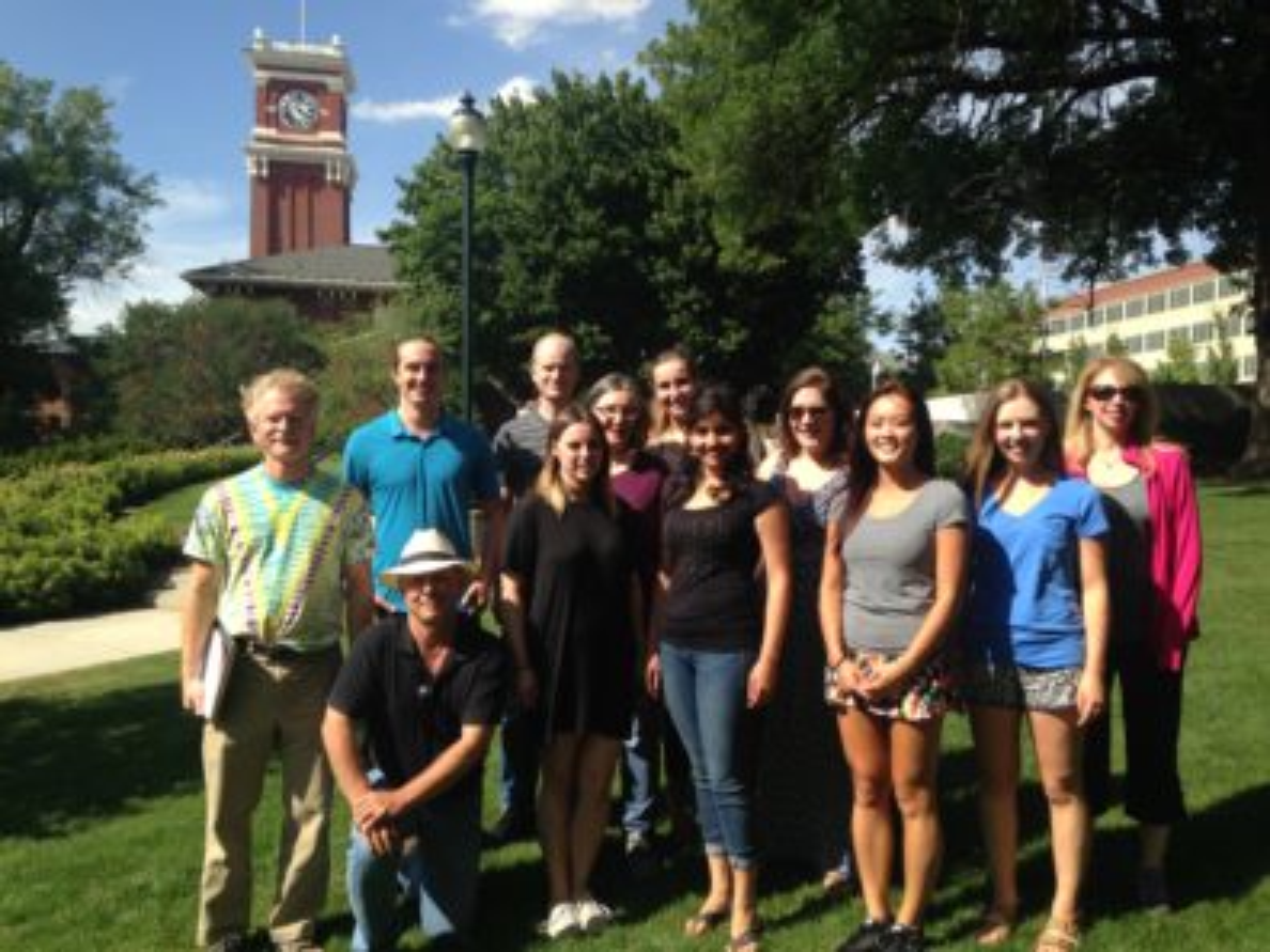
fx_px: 1211
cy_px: 476
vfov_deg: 42.9
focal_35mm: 33
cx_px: 635
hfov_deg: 55.4
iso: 50
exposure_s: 1/1130
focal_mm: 4.12
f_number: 2.4
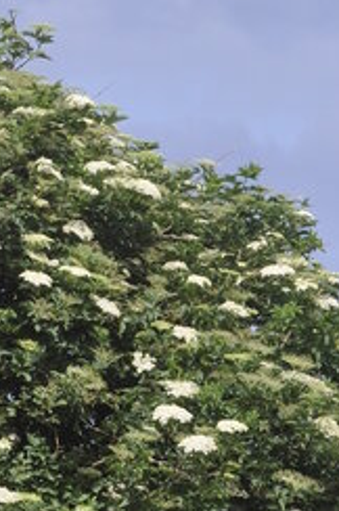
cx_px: 25
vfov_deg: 5.1
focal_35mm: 407
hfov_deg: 3.4
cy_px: 375
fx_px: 5765
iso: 400
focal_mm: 82
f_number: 9
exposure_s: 1/1250
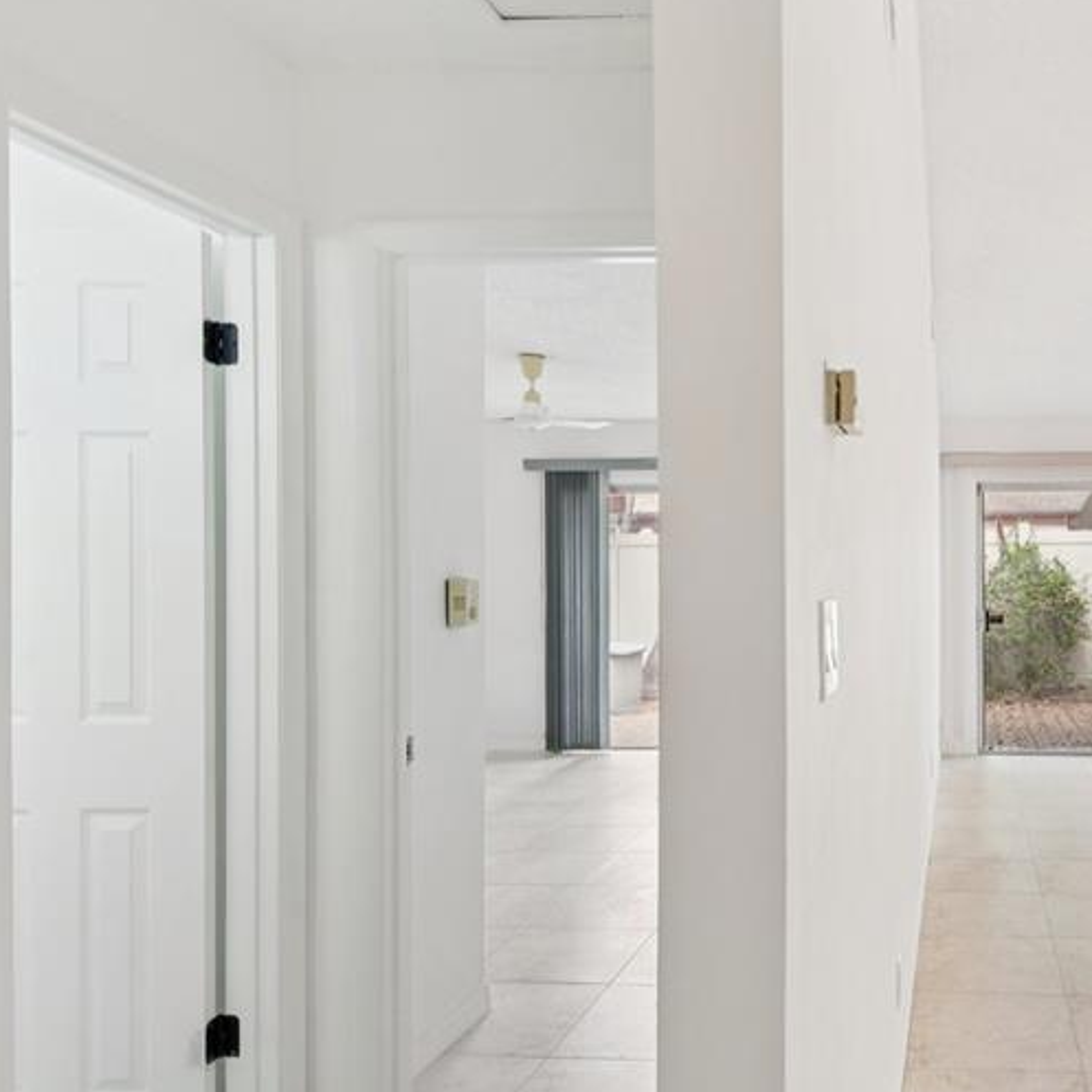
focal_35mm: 28
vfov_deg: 57.2
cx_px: 901
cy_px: 595
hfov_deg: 52.9
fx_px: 999
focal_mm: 16
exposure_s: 1/60
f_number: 8
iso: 400
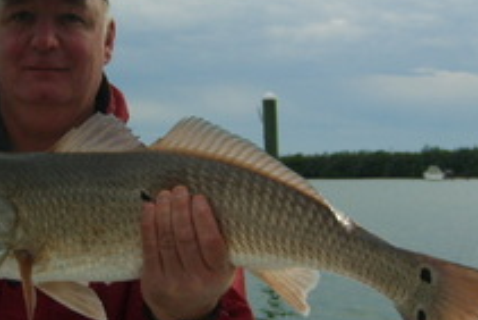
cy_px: 182
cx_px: 125
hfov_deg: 28.8
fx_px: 917
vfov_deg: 19.8
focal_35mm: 69
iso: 50
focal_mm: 5.8
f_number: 2.8
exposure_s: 1/1000
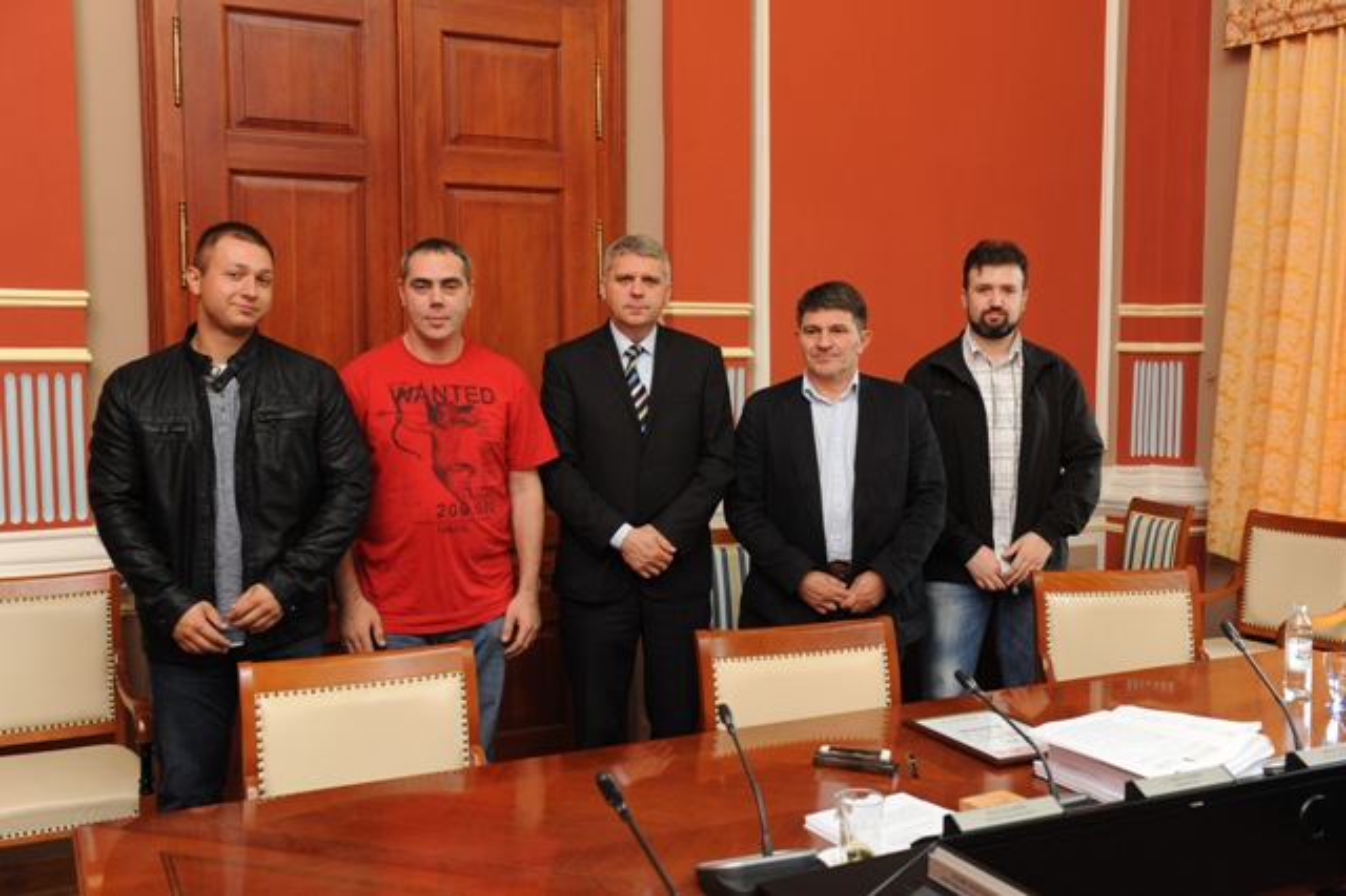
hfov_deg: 53.2
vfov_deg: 36.8
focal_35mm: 36
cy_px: 448
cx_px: 673
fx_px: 1345
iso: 1600
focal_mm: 36
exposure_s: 1/60
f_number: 5.6
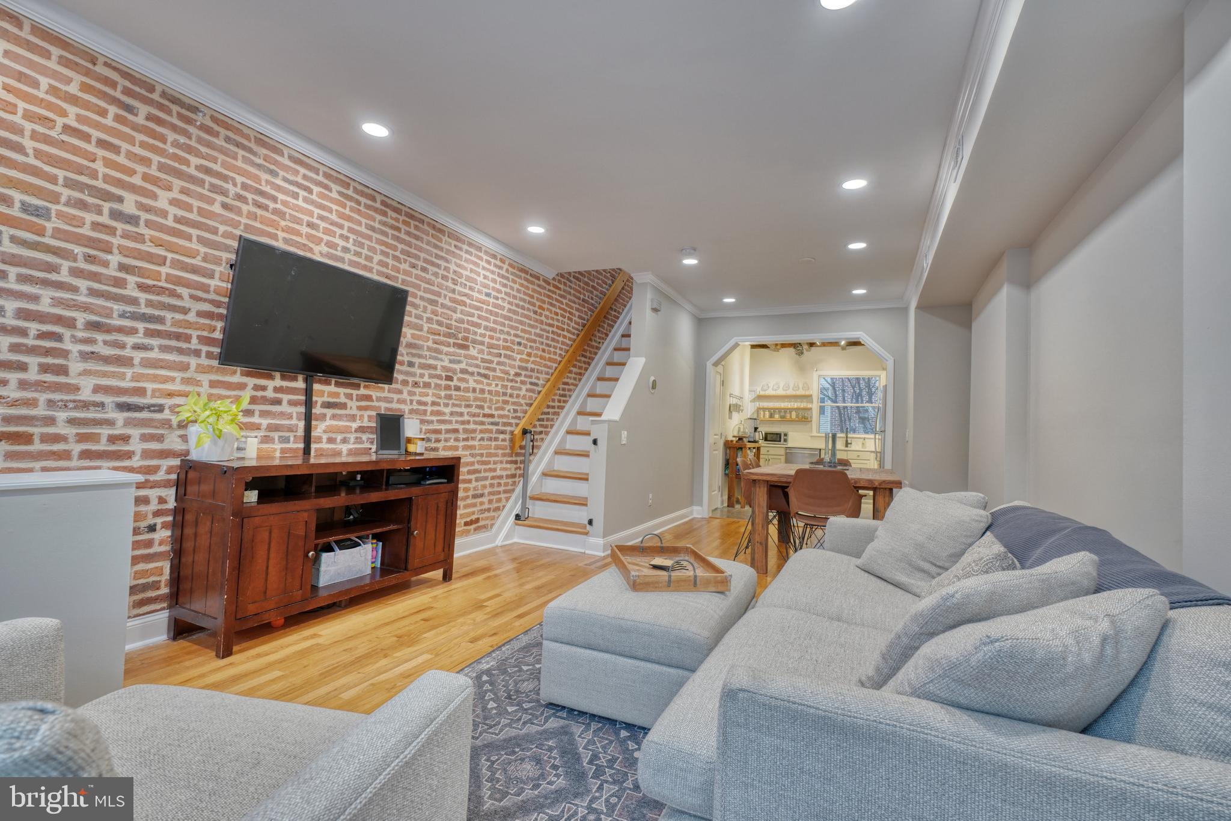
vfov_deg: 73.8
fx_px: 547
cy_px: 410
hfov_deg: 96.7
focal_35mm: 16
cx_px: 616
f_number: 7.1
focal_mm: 16
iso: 640
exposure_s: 1/800
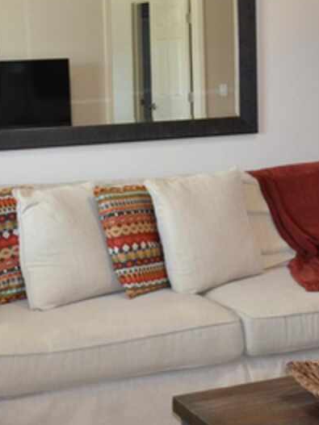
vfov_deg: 27.7
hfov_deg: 20.9
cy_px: 166
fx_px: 860
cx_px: 111
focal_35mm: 70
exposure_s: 1/60
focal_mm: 20
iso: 1000
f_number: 3.8
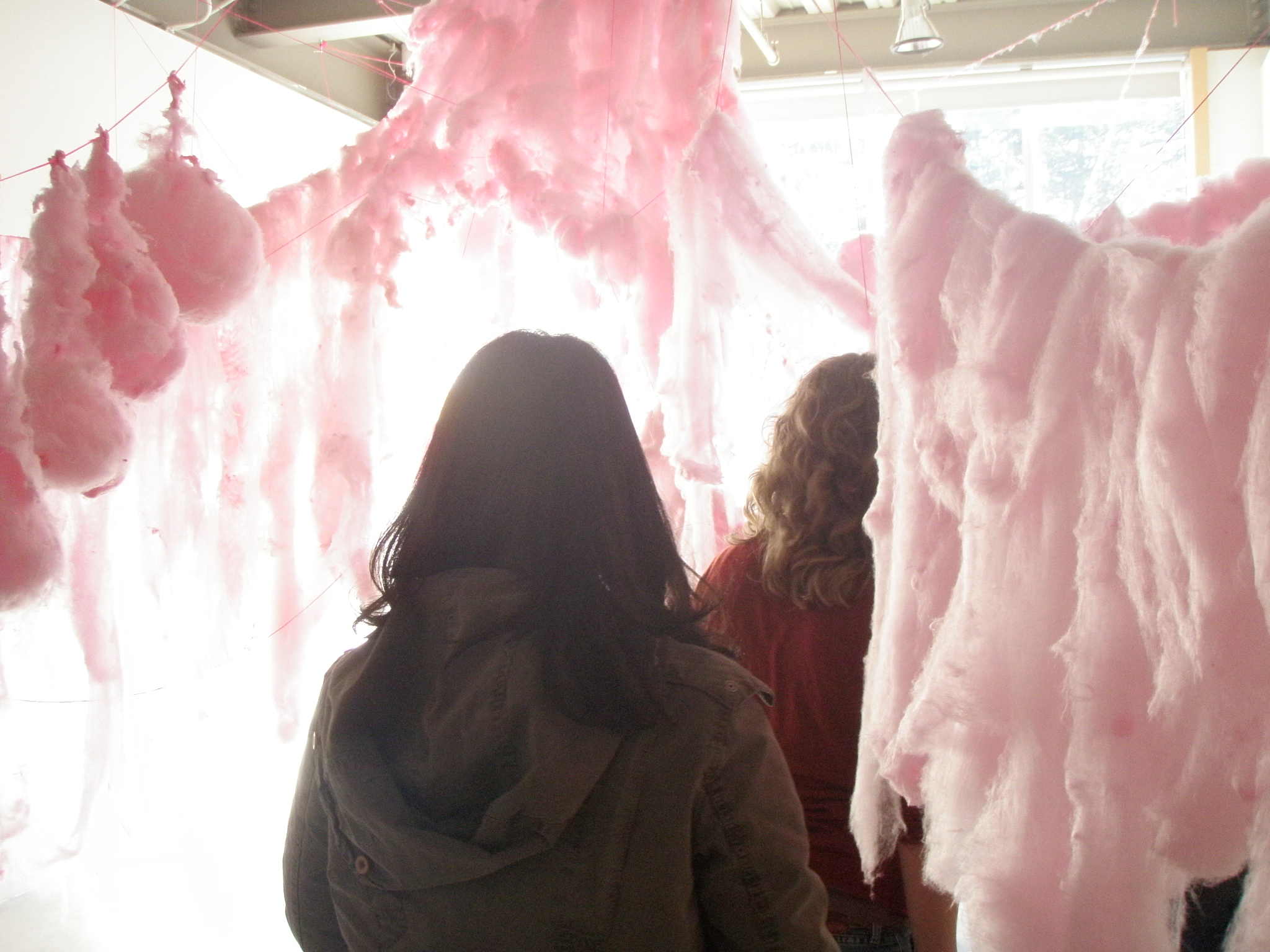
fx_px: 1394
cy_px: 476
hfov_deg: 49.0
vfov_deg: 37.7
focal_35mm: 38
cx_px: 635
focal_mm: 6.7
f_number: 3.5
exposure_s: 1/80
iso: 400
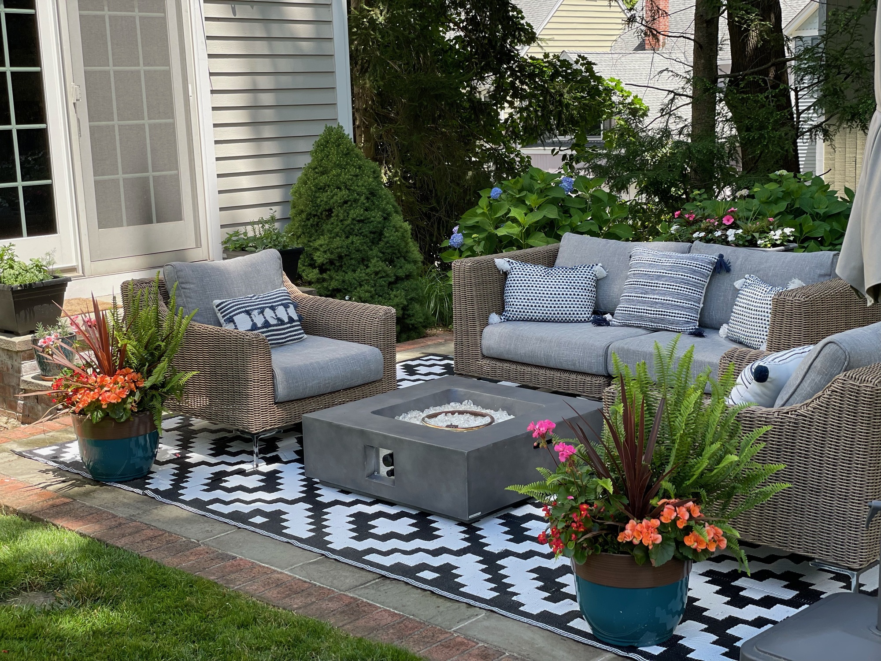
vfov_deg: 28.0
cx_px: 440
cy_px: 330
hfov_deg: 36.8
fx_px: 1323
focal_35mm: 52
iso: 32
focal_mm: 6
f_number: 2
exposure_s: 1/318
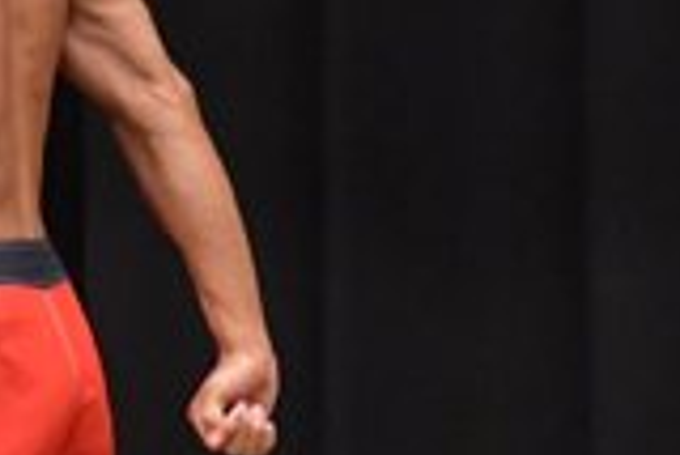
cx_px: -223
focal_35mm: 978
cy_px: 481
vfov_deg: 1.4
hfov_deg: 2.1
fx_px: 18490
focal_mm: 135
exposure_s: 1/400
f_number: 5.6
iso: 6400
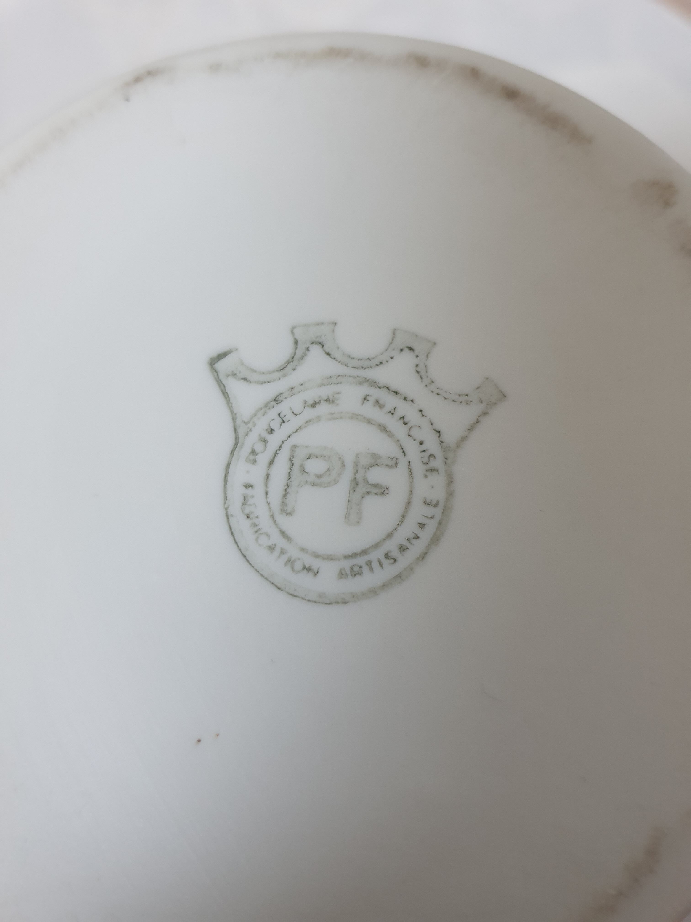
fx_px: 692
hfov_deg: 53.1
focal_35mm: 26
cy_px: 461
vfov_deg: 67.3
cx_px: 346
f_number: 1.5
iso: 200
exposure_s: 1/50
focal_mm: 4.32
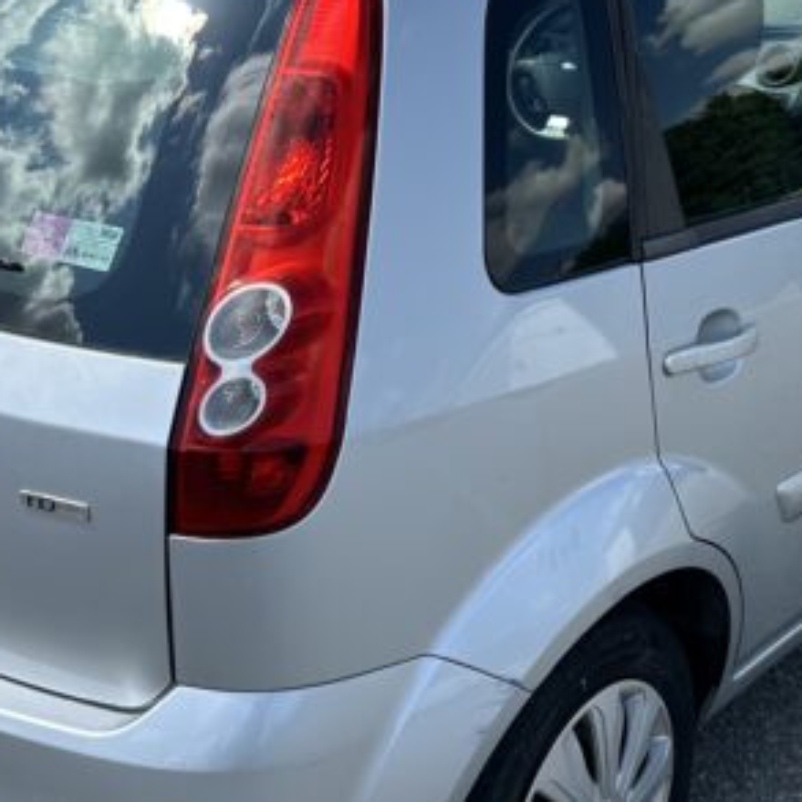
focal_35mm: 58
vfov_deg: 29.6
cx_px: 449
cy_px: 391
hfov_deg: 29.5
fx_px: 1520
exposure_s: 1/3058
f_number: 1.78
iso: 80
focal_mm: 6.86
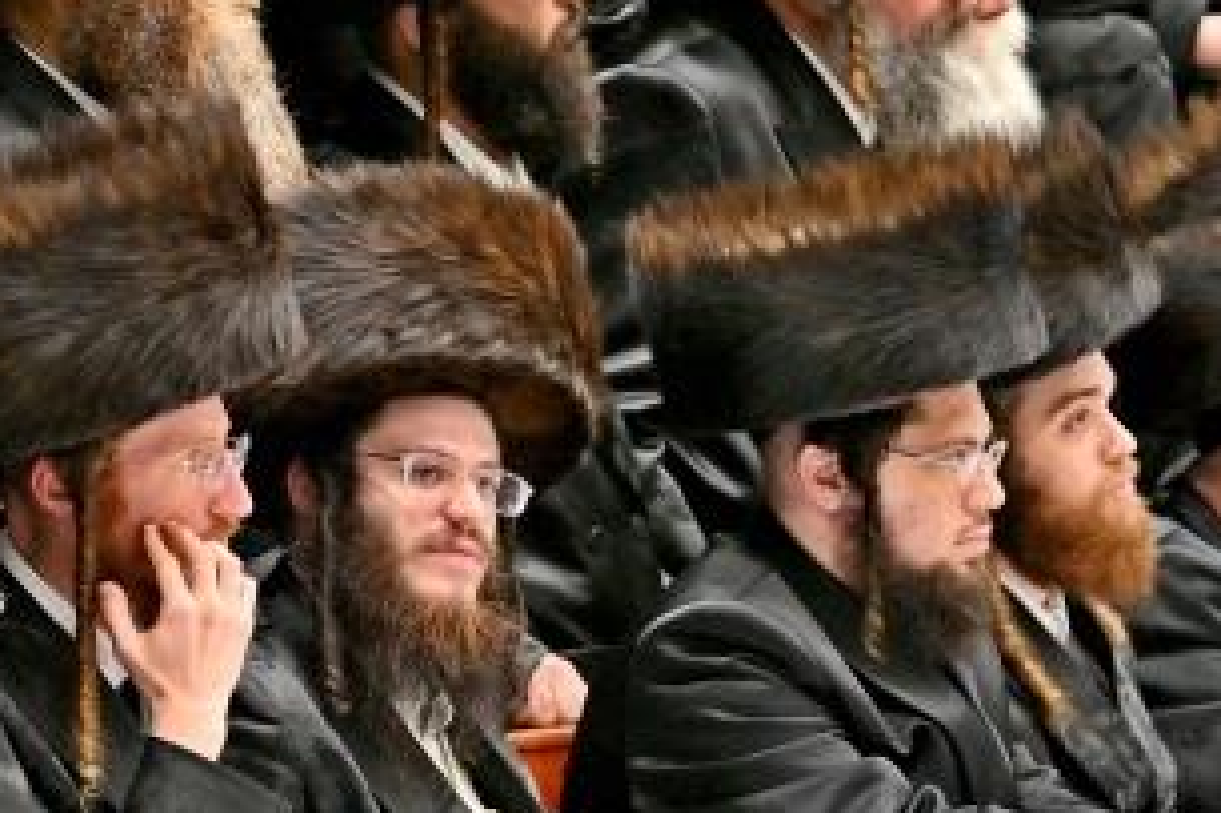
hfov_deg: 4.8
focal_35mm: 426
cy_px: 461
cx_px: 336
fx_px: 14440
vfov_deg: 3.2
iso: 200
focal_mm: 85
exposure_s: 1/200
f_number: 2.8
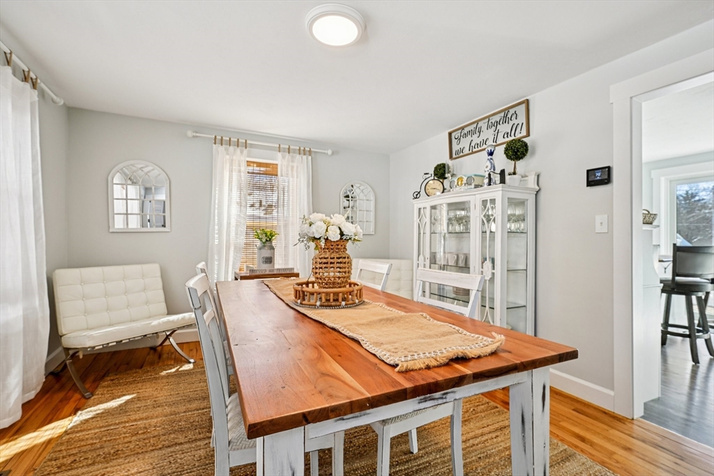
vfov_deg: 73.8
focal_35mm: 16
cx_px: 357
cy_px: 238
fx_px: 317
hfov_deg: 96.7
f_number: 8
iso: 400
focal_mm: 16
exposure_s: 1/25
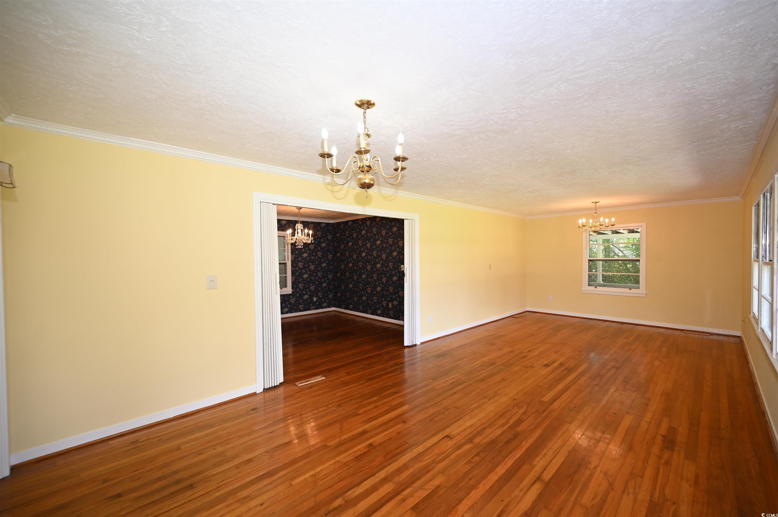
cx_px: 389
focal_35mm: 14
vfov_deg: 81.1
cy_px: 258
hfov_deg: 104.3
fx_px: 302
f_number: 4
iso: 200
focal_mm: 14
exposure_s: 1/60
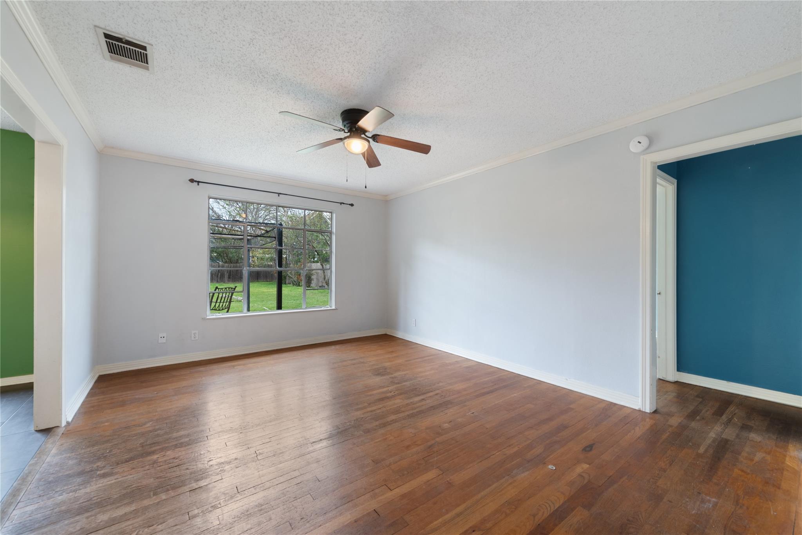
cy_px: 268
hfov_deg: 104.2
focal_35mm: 14
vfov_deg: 81.2
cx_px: 401
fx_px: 312
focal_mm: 14
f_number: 8
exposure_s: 1
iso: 400
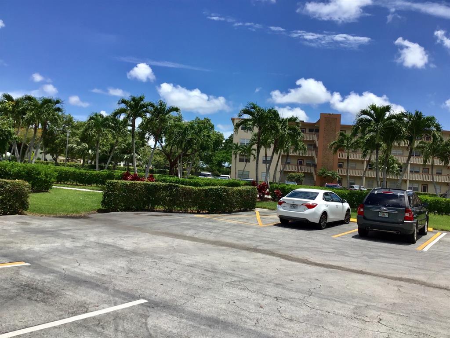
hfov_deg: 58.4
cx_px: 225
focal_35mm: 31
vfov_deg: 45.4
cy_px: 169
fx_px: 403
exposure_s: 1/1894
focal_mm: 3.3
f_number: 2.4
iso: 25
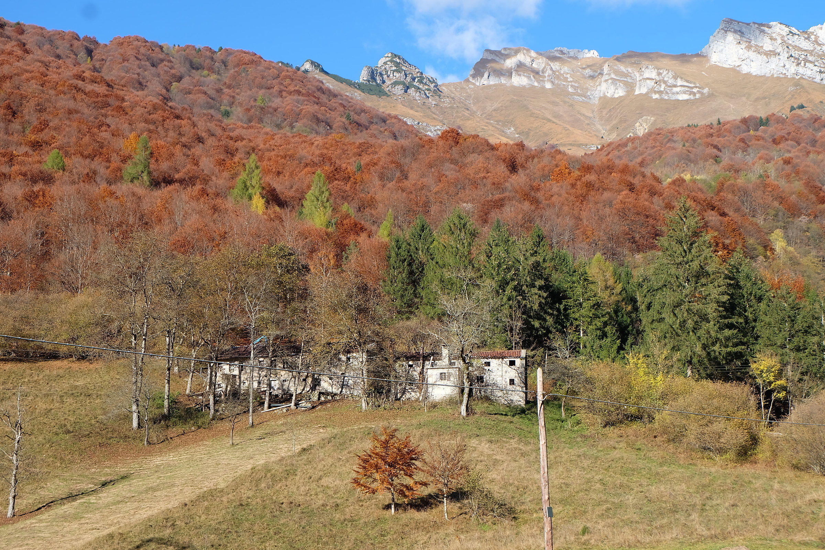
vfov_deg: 25.5
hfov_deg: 37.5
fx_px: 1214
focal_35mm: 53
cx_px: 412
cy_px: 275
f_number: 8
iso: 200
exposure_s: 1/200
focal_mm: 35.5
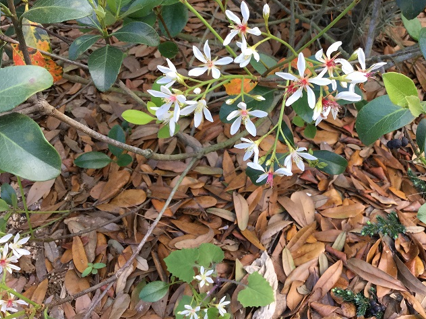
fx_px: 492
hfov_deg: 46.6
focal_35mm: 40
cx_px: 254
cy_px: 126
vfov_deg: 35.8
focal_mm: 3.3
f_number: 2.4
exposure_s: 1/40
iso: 25
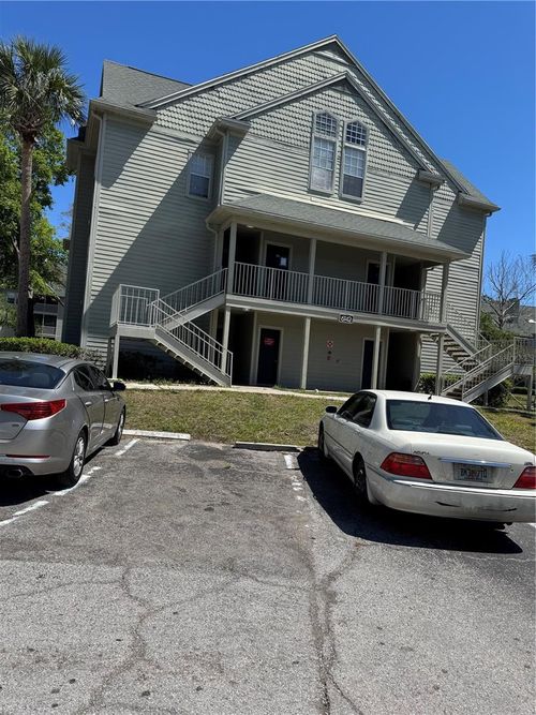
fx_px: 496
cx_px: 268
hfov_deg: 56.8
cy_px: 358
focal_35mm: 24
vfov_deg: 71.6
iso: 80
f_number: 1.78
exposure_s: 1/4950
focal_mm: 6.76
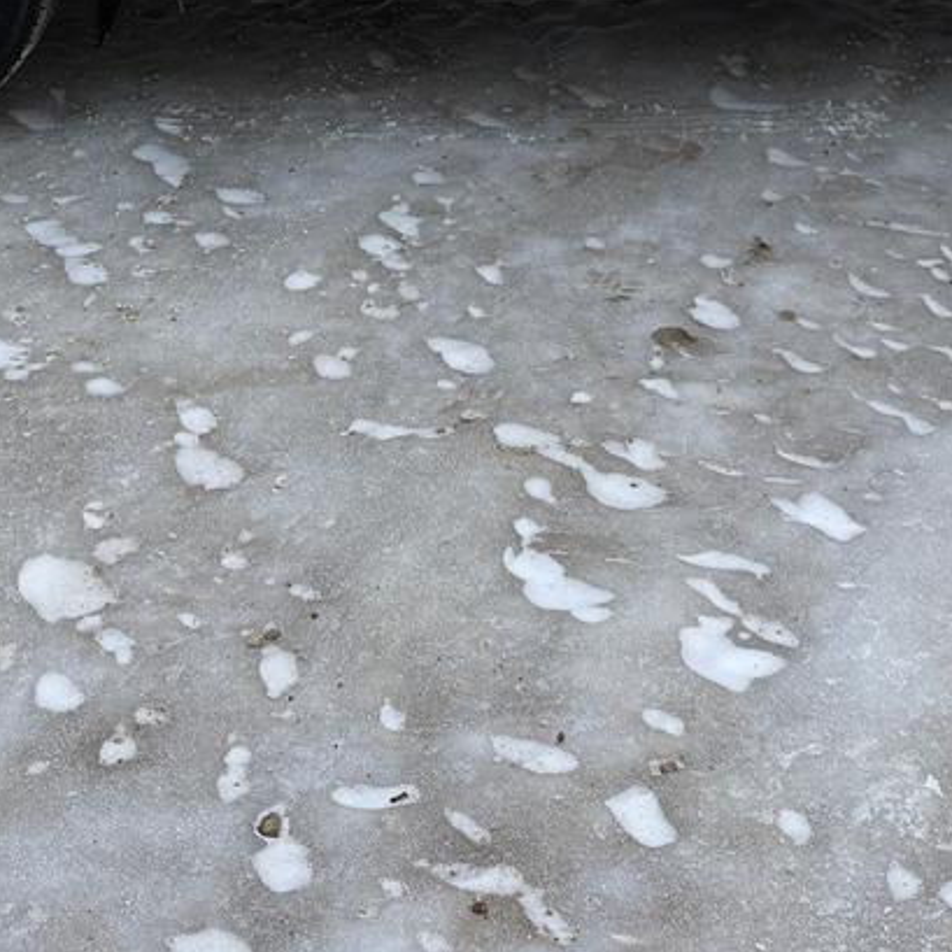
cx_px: 549
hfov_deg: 24.0
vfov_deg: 22.3
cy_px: -161
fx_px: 2240
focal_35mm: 72
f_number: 1.6
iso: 40
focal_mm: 5.96
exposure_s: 1/222
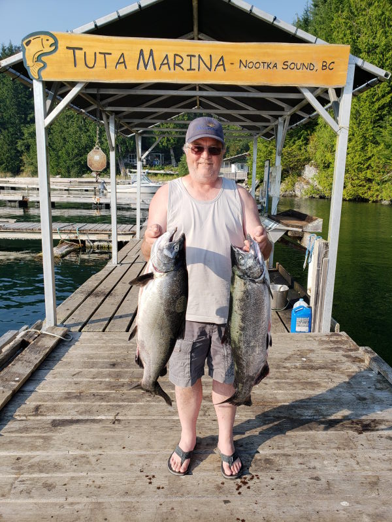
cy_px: 261
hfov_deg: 53.1
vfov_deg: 67.3
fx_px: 393
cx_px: 196
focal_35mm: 26
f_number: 2.4
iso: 50
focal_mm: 4.3
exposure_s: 1/932
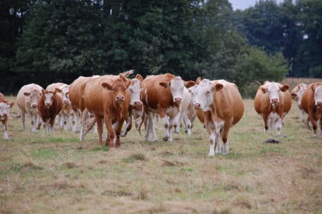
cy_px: 107
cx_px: 161
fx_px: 2479
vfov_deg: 4.9
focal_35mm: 278
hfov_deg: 7.4
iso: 400
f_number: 5.3
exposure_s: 1/800
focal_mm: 185
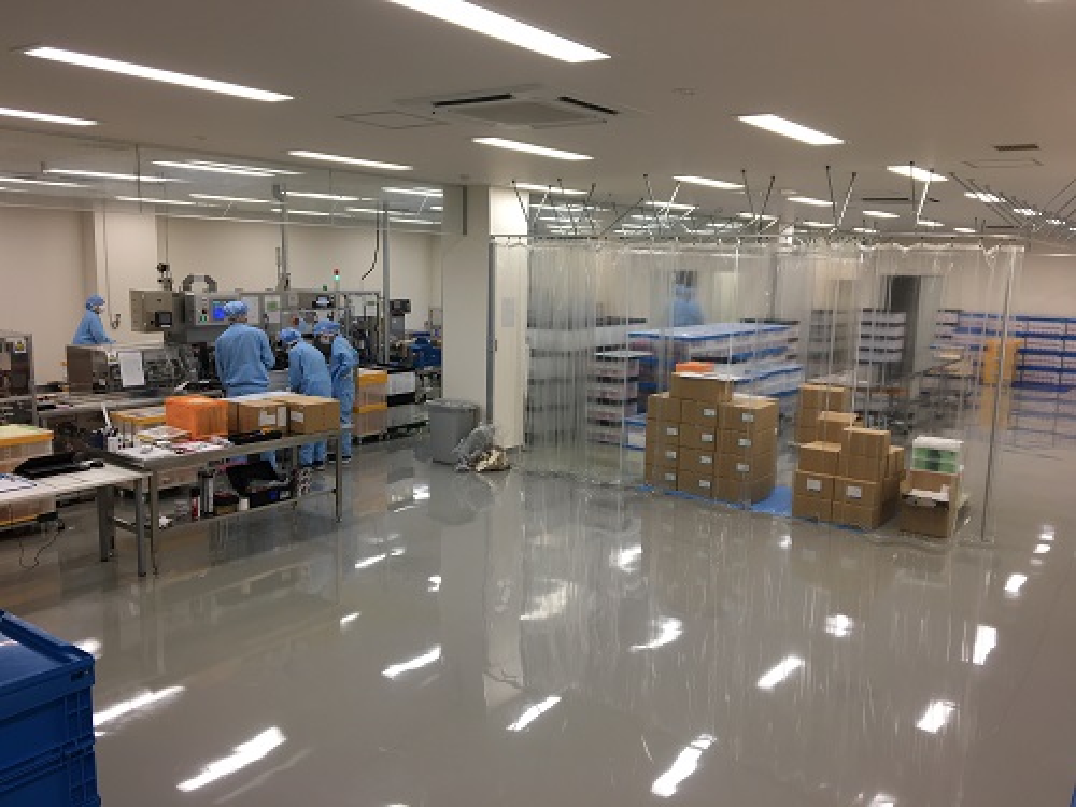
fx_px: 901
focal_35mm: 29
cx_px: 538
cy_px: 404
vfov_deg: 48.2
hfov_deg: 61.7
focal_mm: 4.15
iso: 25
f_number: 2.2
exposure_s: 1/40
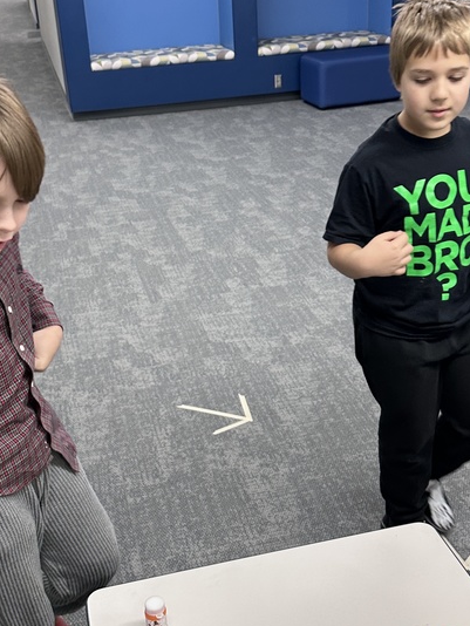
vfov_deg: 41.2
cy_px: 342
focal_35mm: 46
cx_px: 232
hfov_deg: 31.5
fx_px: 832
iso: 200
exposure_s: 1/120
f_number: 1.78
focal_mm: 6.86
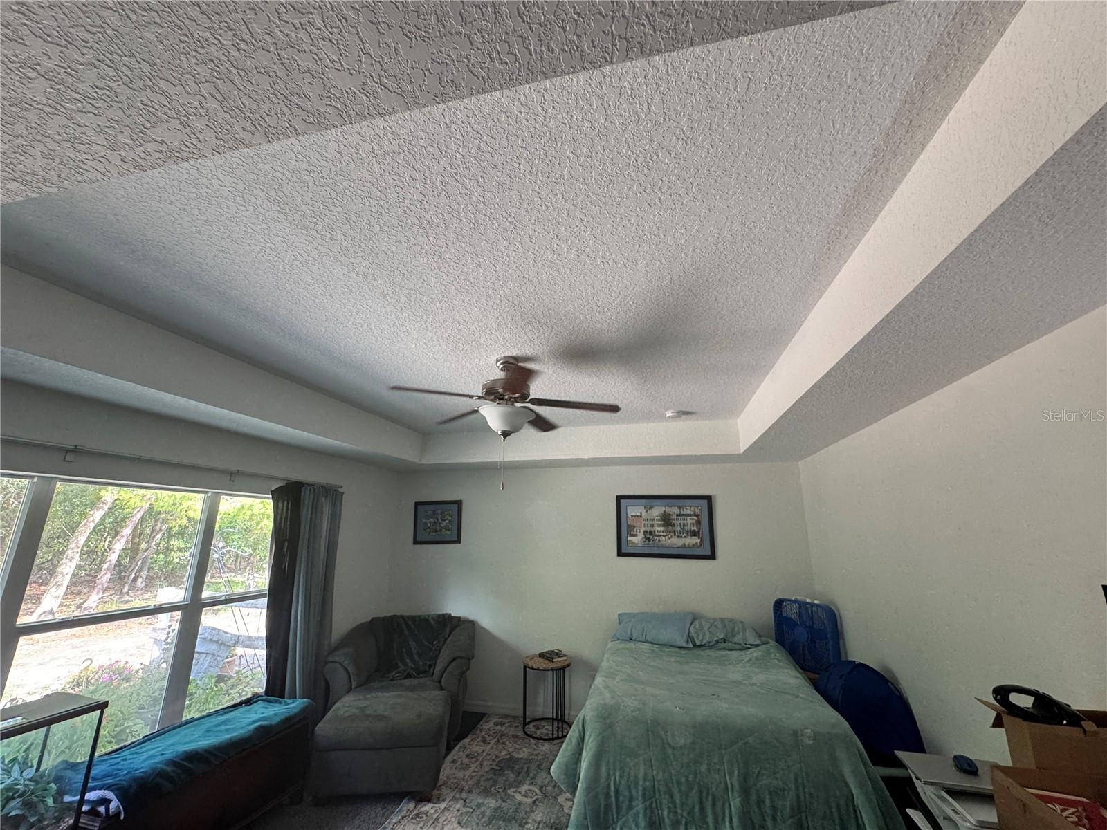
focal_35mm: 14
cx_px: 554
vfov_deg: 85.7
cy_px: 415
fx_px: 448
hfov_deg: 102.1
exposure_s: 1/60
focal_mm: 2.22
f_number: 2.2
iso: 160
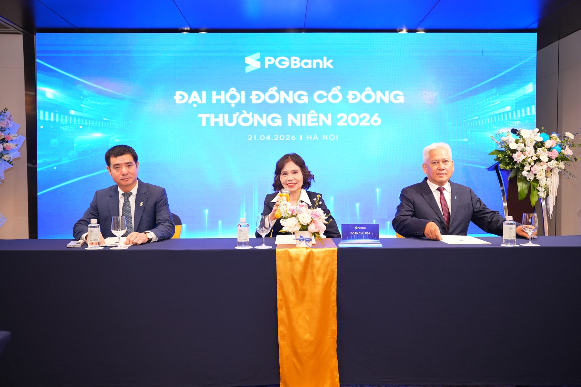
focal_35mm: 32
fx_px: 512
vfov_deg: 41.5
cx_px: 290
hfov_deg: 59.2
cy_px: 194
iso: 800
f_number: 3.2
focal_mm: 31.7
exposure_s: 1/160
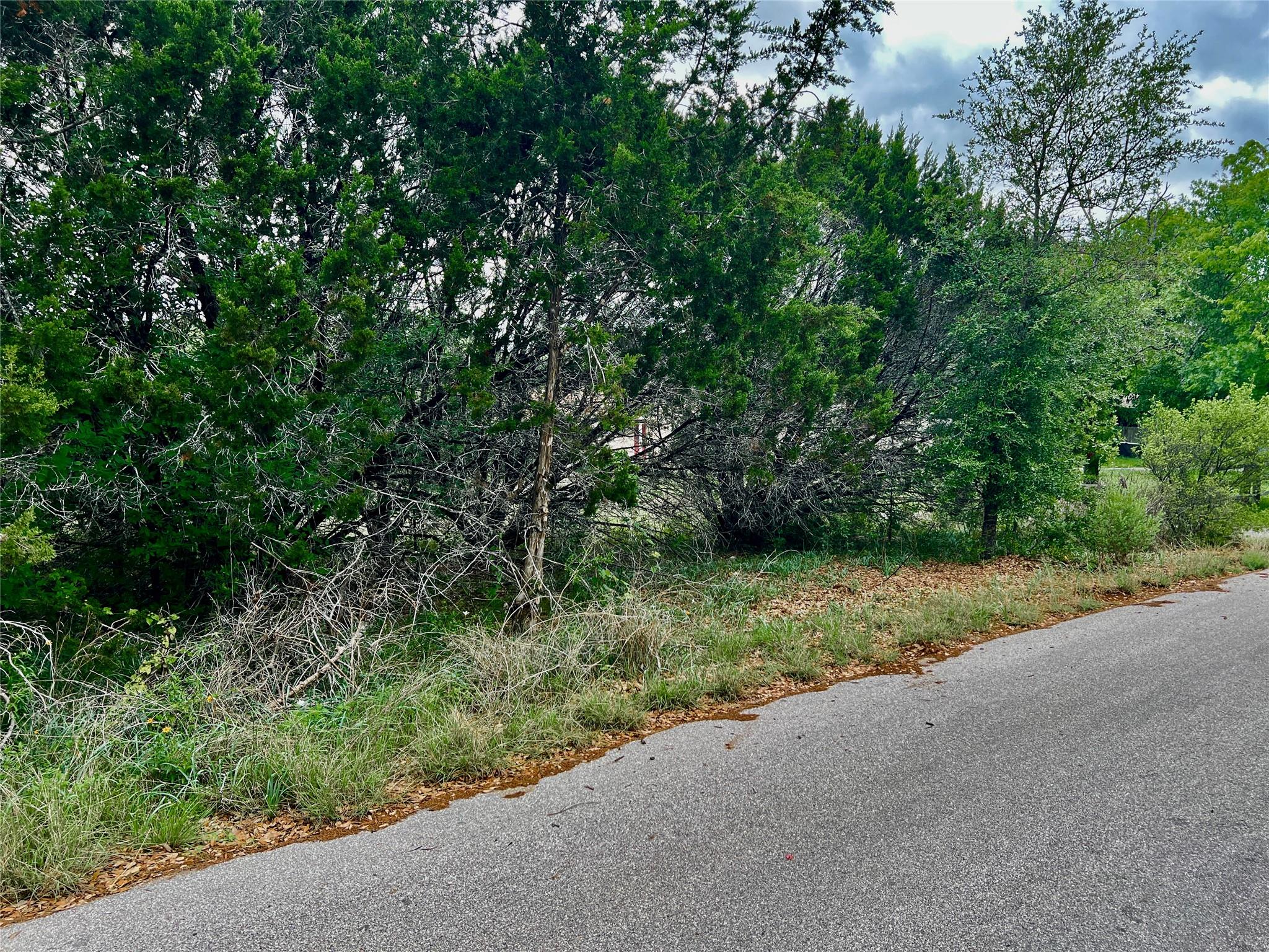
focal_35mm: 26
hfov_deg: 67.3
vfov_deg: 53.1
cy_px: 476
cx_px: 634
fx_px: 953
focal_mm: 5.7
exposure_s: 1/478
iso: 50
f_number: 1.5
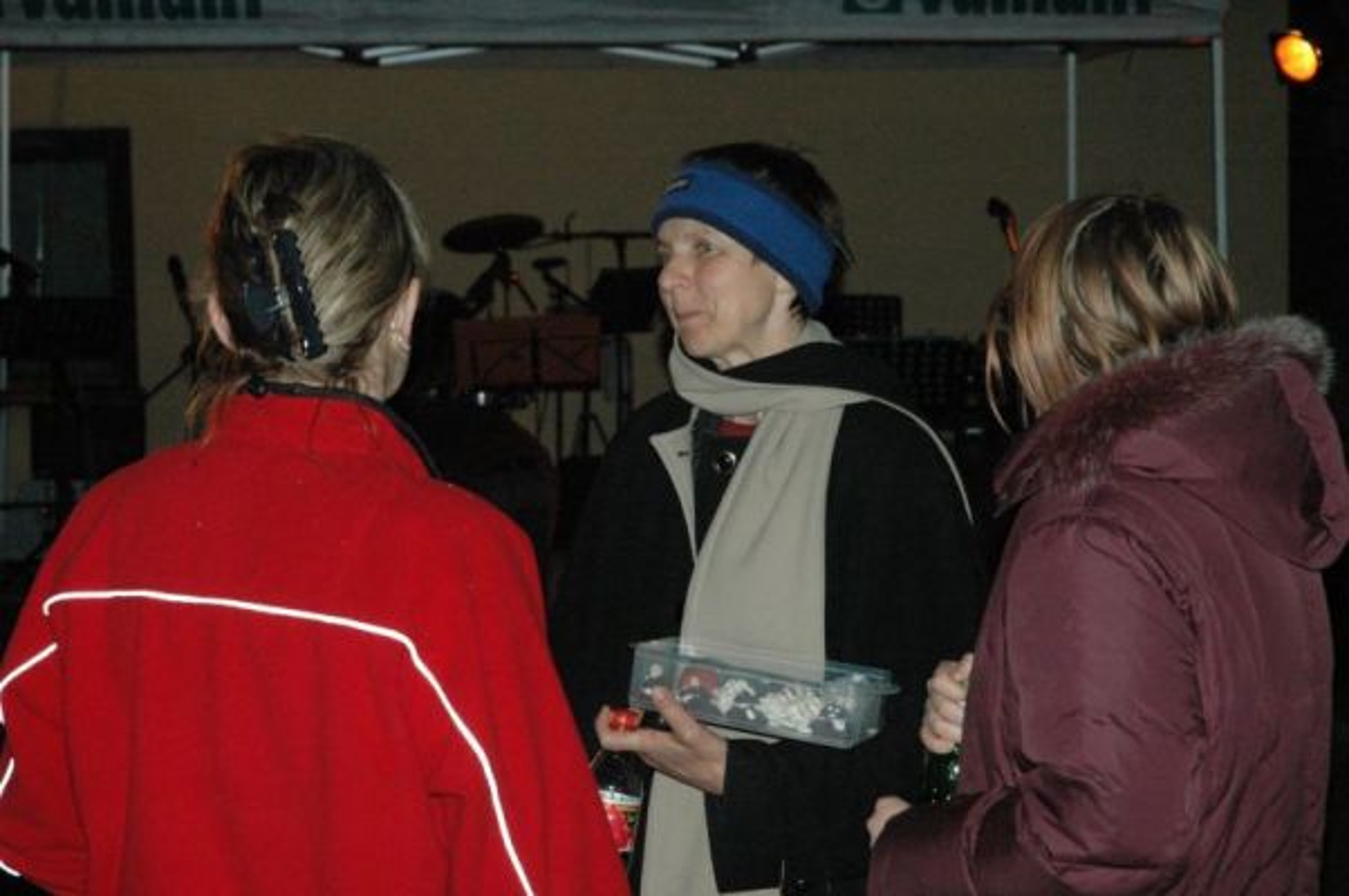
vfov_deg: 15.2
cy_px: 448
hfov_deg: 22.6
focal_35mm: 90
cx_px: 674
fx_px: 3369
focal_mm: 60
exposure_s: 1/500
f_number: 7.1
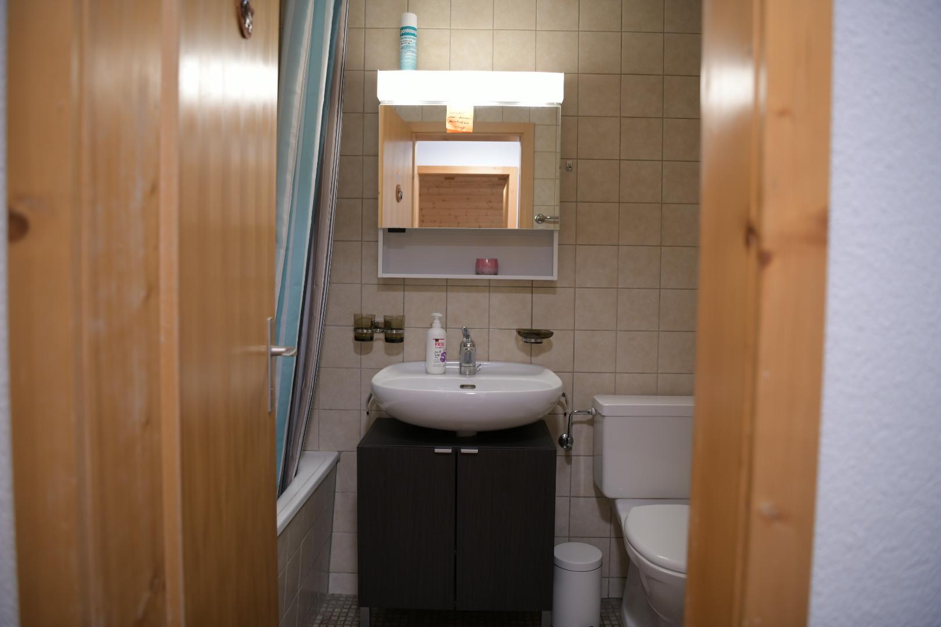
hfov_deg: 73.7
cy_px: 314
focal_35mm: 24
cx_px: 470
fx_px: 627
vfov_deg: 53.1
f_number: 2.8
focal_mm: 24
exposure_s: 1/50
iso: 560
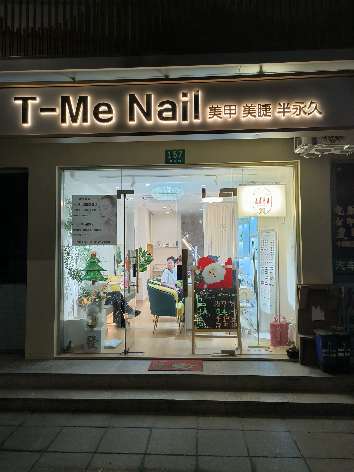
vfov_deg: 65.3
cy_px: 236
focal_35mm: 27
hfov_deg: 51.4
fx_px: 368
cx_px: 177
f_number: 1.9
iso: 1171
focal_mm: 5.52
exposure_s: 1/100
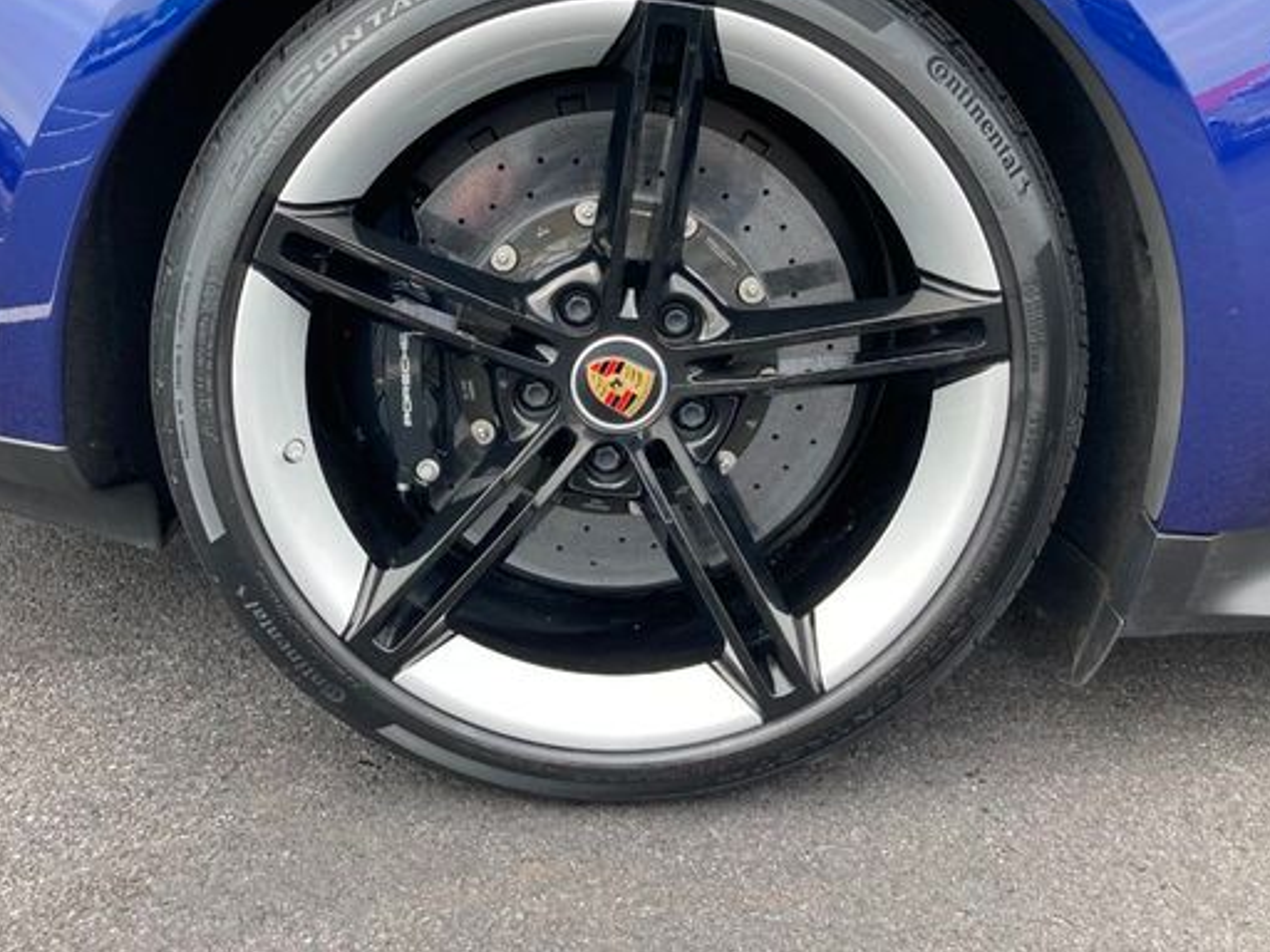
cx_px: 571
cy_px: 364
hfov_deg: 52.5
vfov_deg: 40.5
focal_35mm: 35
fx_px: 1284
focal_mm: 3.99
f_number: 1.8
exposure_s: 1/121
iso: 50
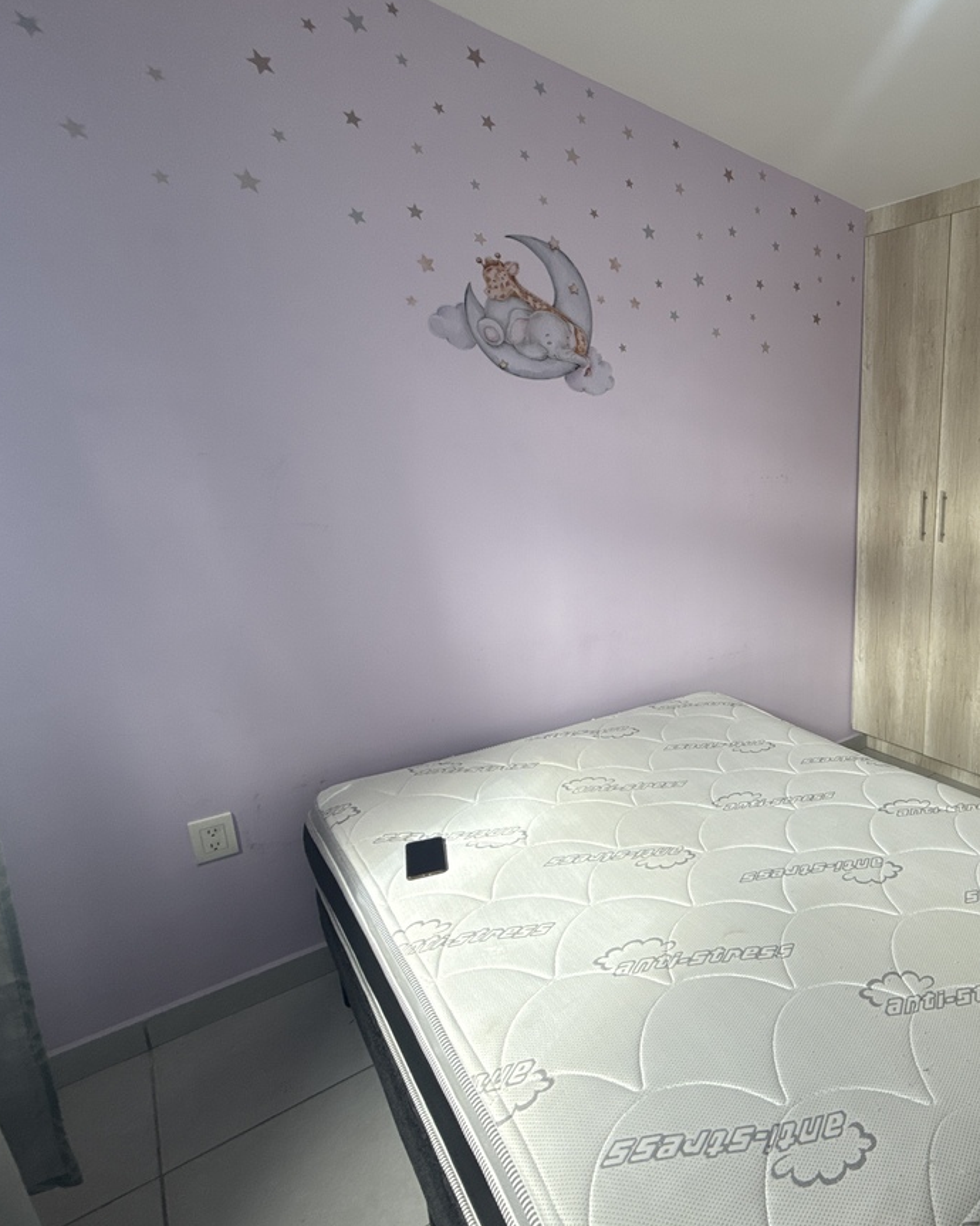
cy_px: 629
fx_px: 689
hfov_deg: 61.8
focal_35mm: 19
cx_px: 848
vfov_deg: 83.3
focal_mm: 2.22
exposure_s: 1/121
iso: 50
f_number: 2.2
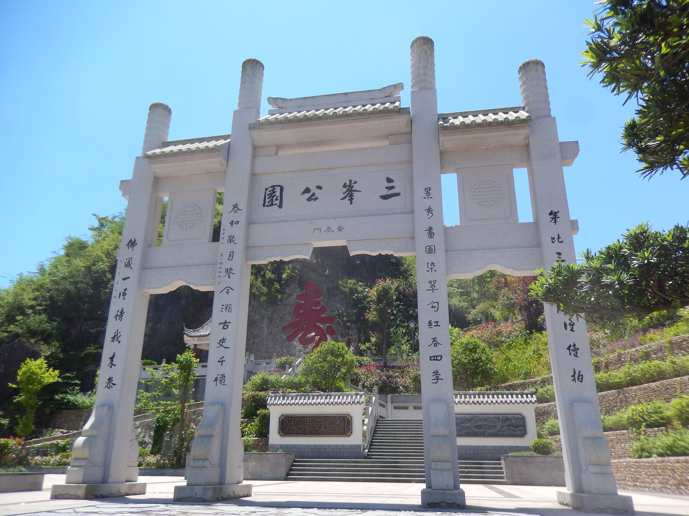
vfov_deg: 53.1
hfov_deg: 67.3
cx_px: 341
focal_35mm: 26
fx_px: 518
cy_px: 267
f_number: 3.4
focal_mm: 4.5
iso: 125
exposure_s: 1/1000
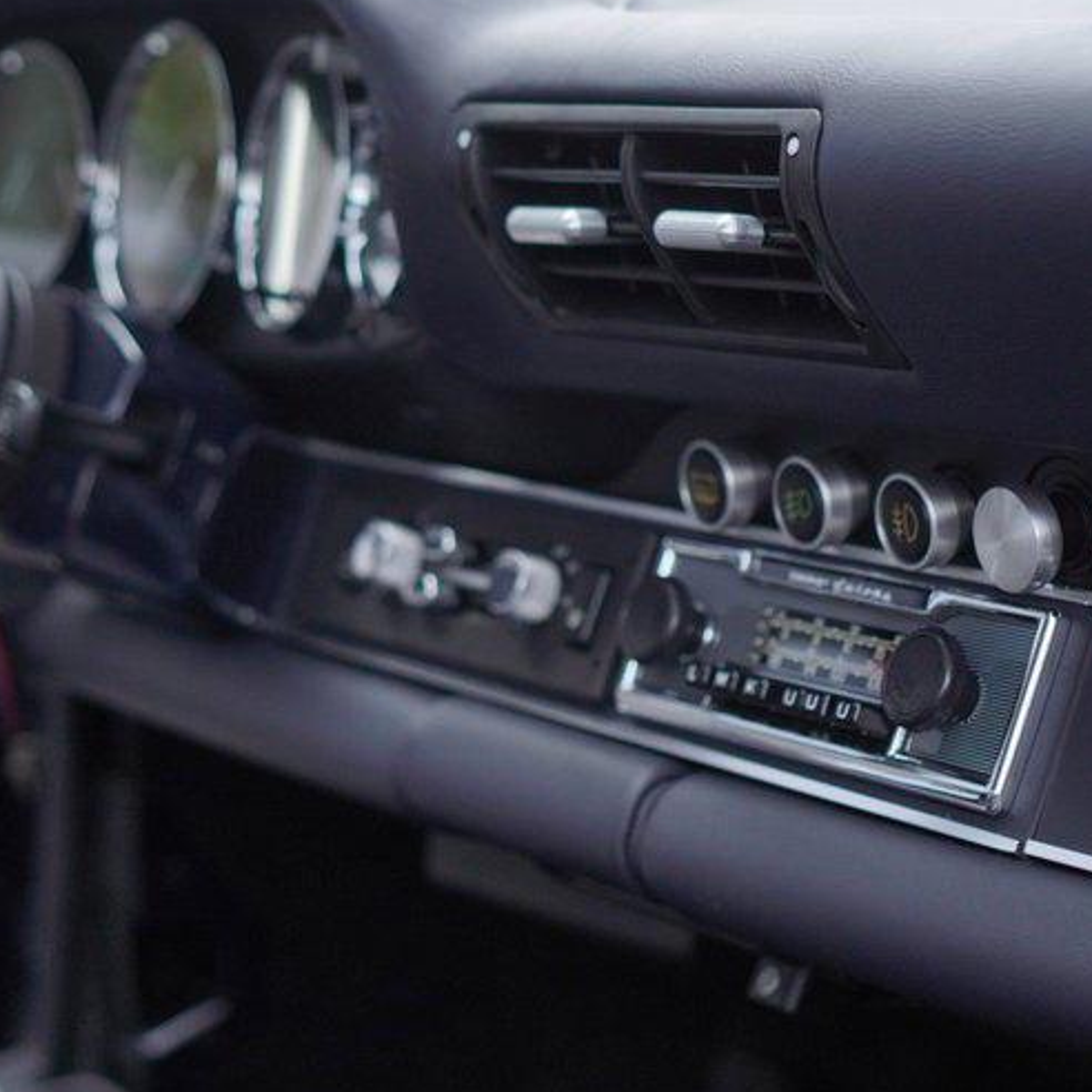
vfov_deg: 18.7
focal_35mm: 93
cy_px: 545
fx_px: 3315
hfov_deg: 18.7
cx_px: 621
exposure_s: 1/1600
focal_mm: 35
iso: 320
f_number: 2.2
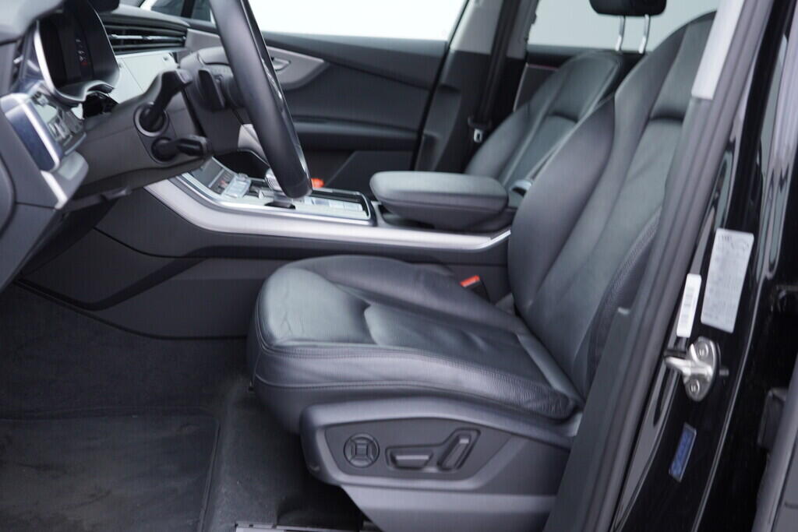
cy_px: 266
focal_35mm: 36
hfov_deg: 53.1
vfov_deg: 36.9
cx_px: 399
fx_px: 798
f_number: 2.8
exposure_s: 1/40
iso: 125
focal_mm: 24
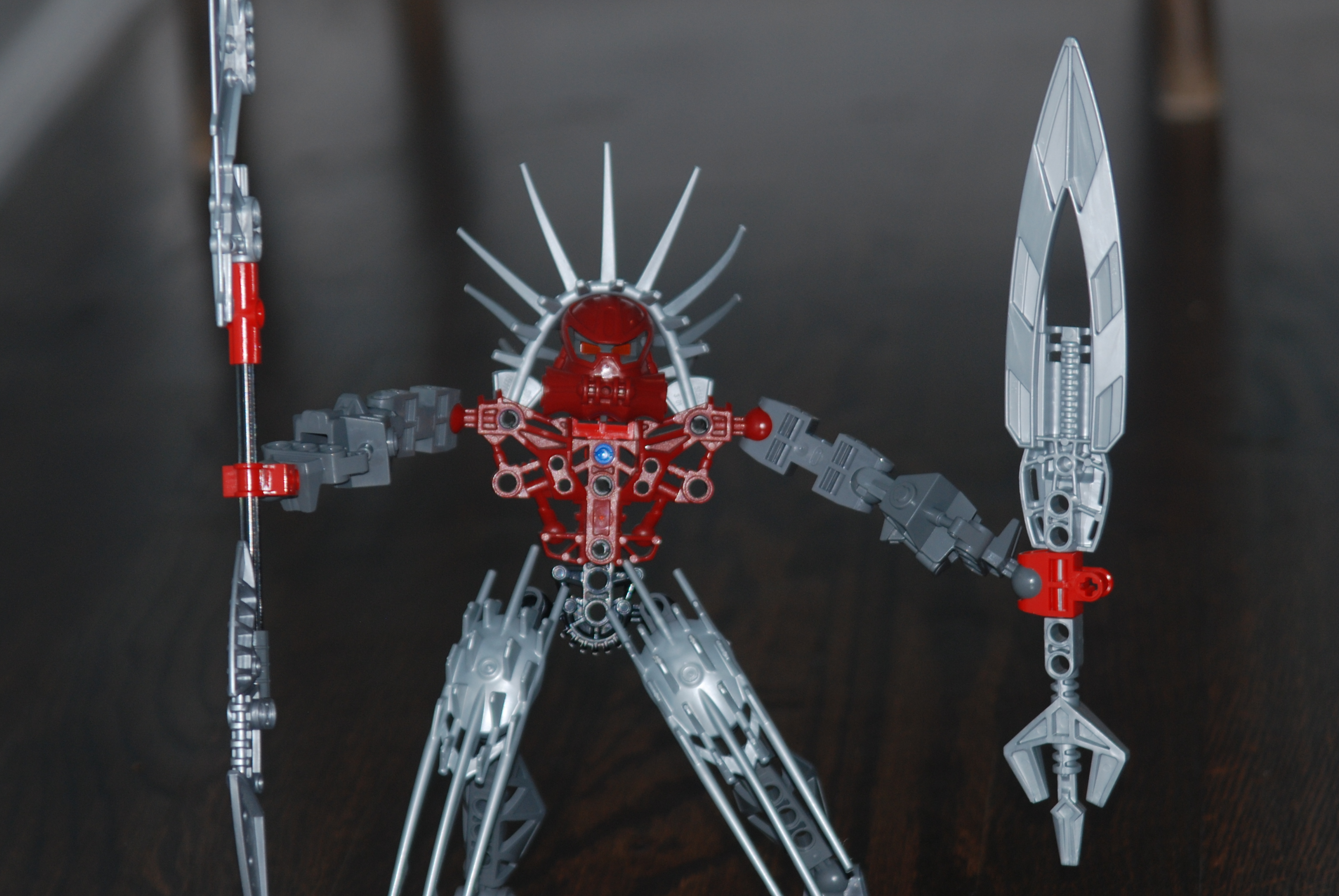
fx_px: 7858
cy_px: 414
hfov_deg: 9.7
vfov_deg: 6.5
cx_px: 607
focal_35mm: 211
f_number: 5.6
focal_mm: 112
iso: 200
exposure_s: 1/60
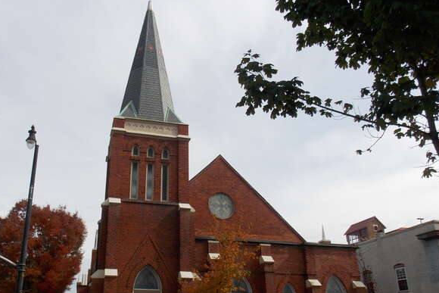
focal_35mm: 33
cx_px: 177
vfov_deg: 39.6
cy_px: 189
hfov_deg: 56.8
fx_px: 402
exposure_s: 1/1500
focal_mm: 4
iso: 80
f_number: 3.1
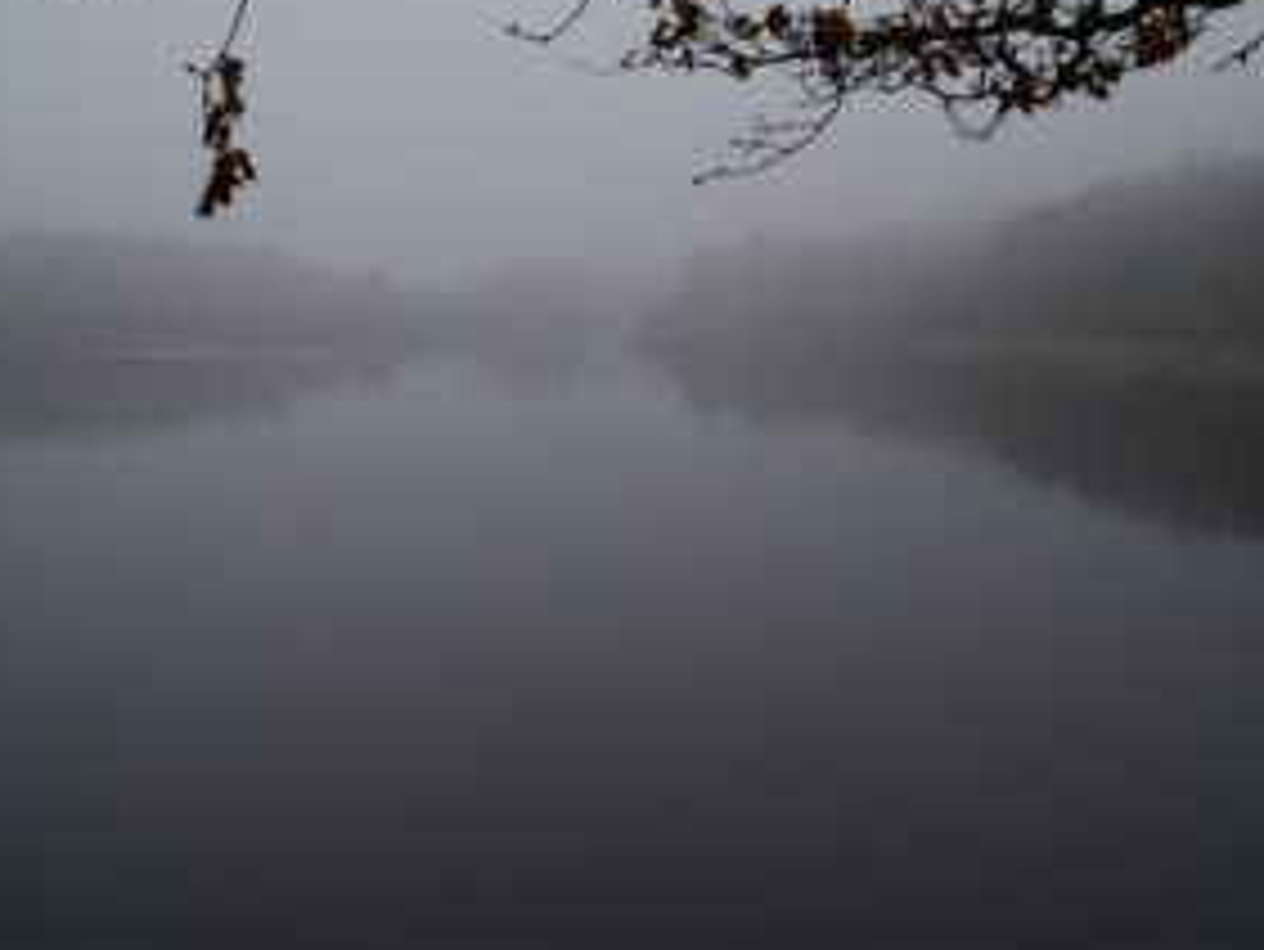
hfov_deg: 43.8
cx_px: 657
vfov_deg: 33.6
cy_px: 410
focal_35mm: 43
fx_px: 1571
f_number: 3.5
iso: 160
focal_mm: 14
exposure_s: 1/125
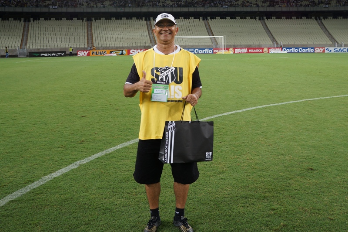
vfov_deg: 47.9
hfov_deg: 67.4
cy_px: 116
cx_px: 174
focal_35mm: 27
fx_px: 261
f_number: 5
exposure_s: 1/100
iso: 200
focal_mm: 18
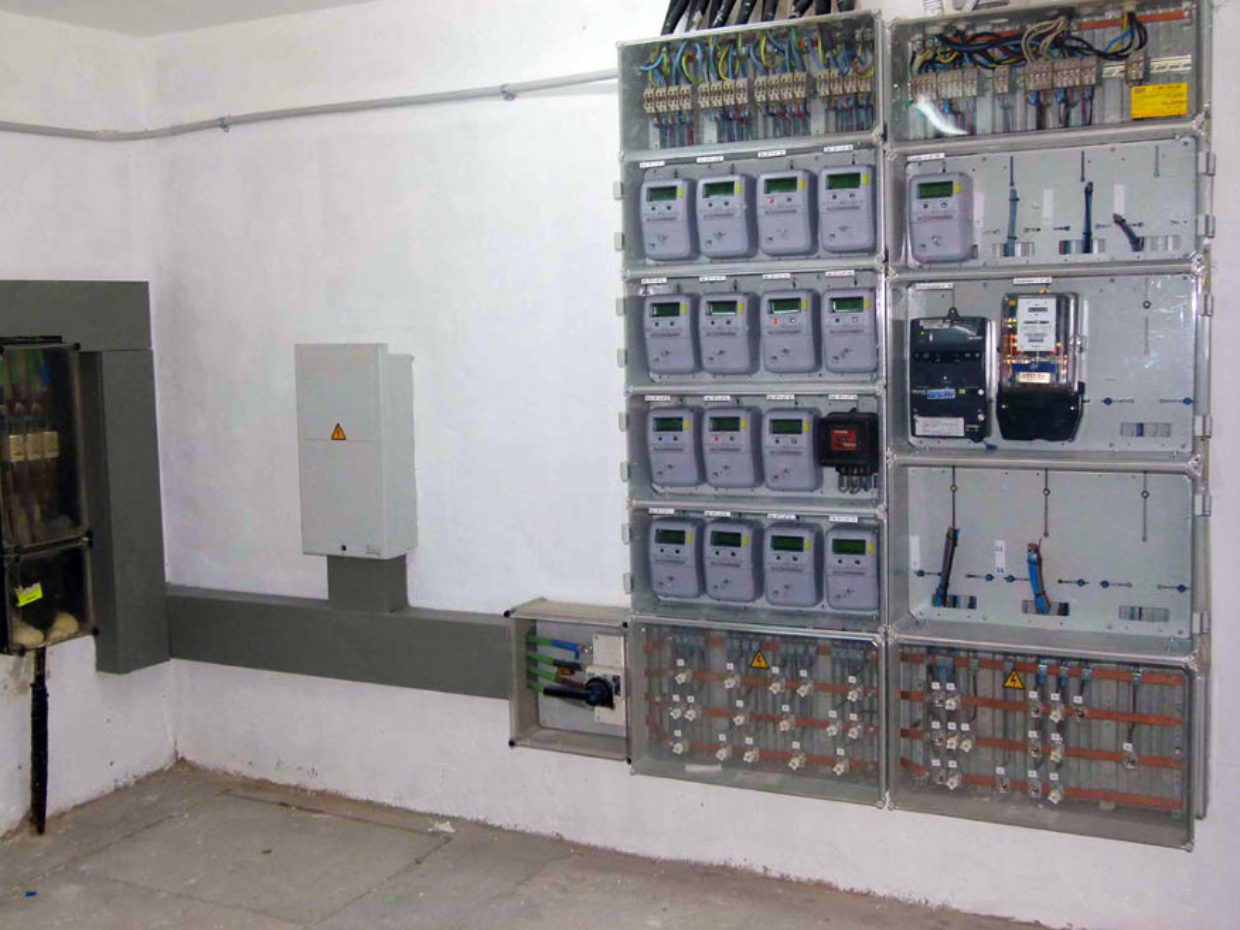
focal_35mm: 37
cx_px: 606
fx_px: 1325
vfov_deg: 38.7
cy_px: 455
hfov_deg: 50.1
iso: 160
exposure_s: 1/60
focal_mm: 6.5
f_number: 3.1
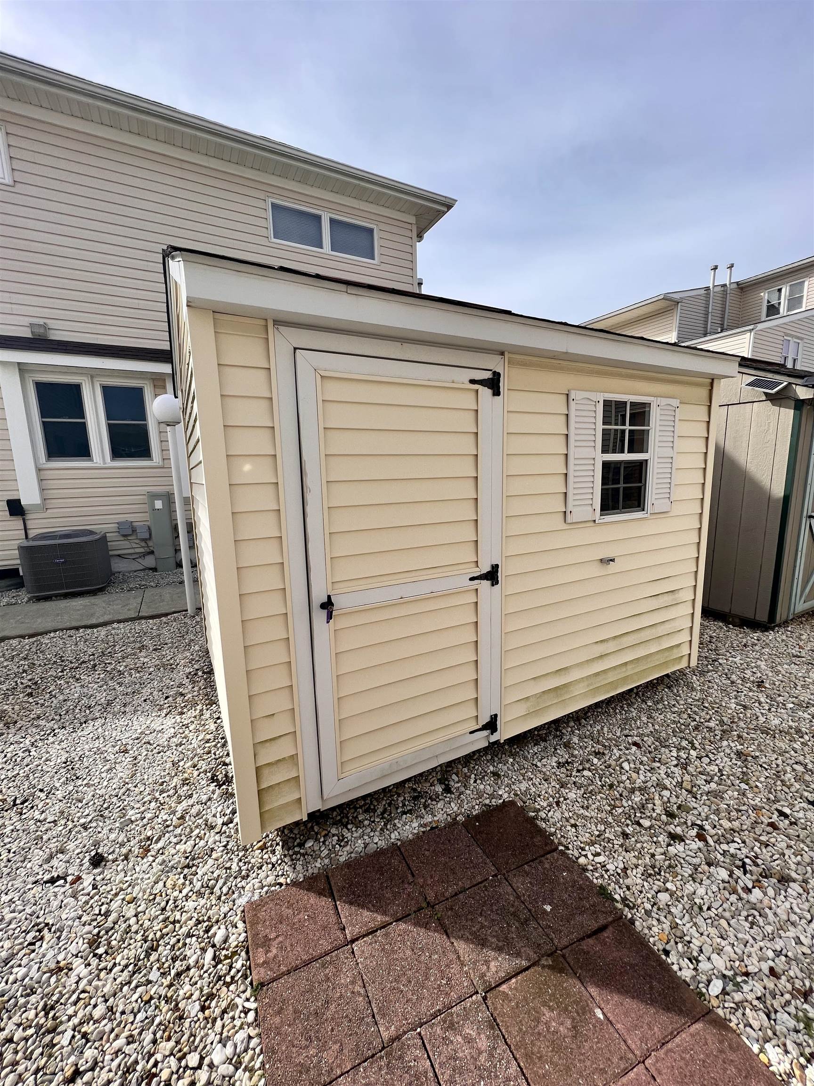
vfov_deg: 106.2
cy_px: 543
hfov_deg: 89.9
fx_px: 408
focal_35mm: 13
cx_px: 407
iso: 32
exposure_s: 1/1531
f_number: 1.8
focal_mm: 1.57
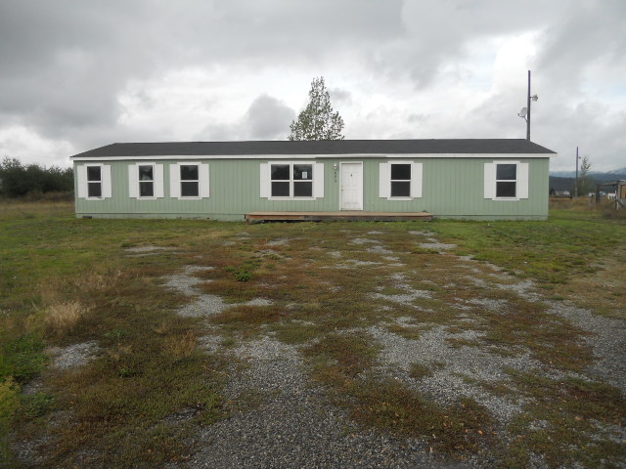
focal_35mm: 27
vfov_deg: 51.4
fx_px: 488
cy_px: 234
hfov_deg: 65.3
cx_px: 313
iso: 80
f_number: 3.2
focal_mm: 4.9
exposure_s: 1/640
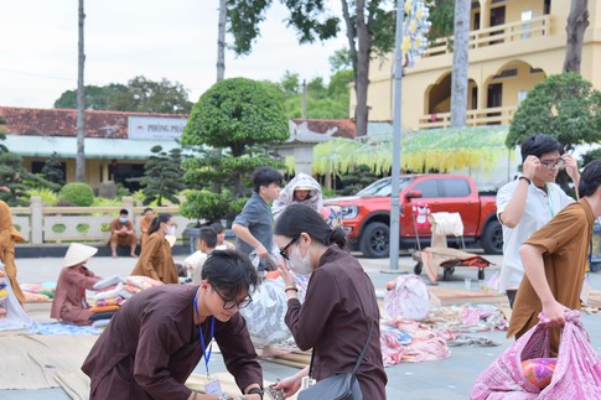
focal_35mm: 67
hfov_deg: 30.0
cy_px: 246
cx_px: 242
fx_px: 1118
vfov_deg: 20.3
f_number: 5
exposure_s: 1/250
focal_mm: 50
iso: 100
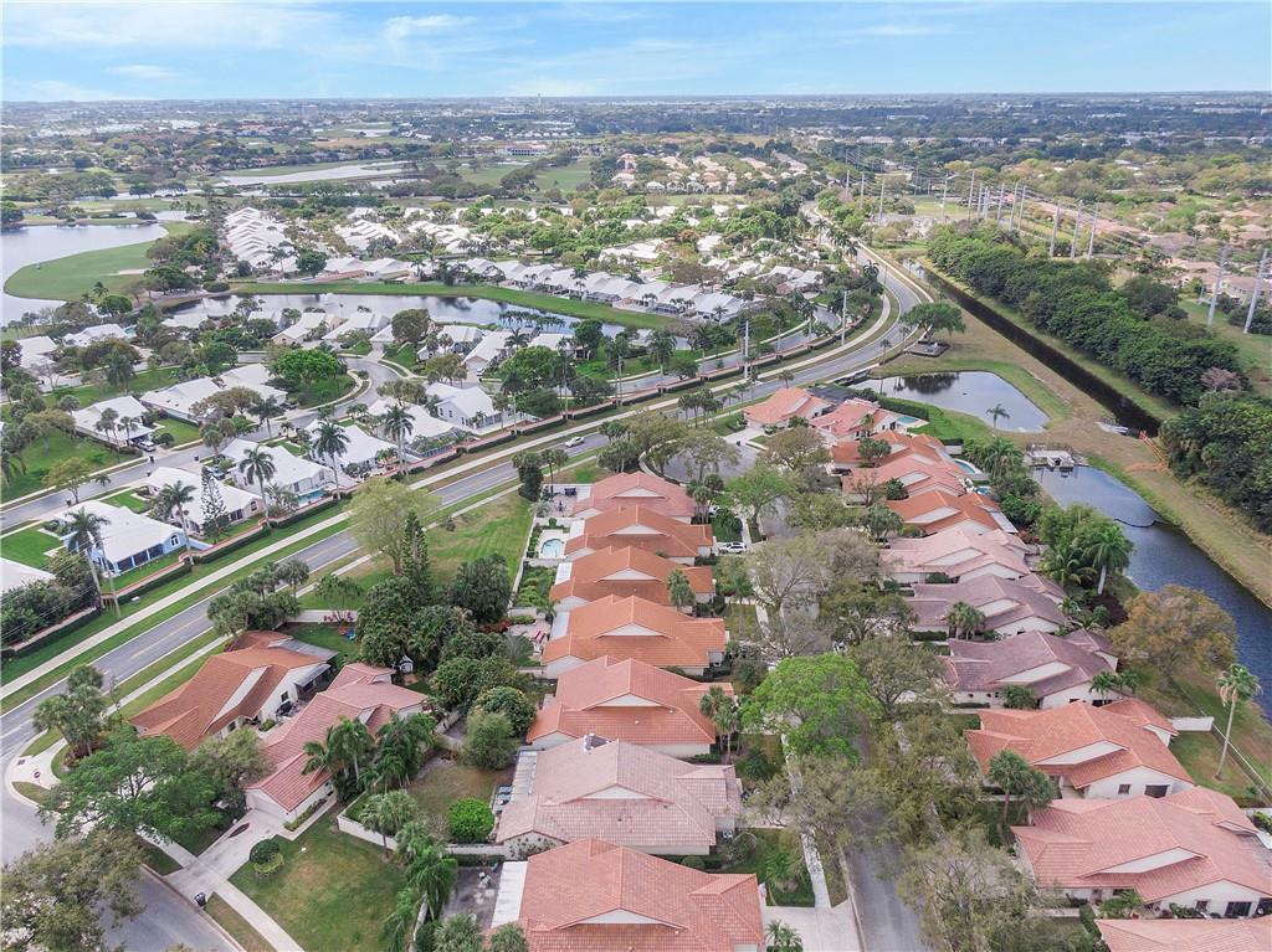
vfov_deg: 56.8
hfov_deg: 71.6
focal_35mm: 24
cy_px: 476
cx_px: 636
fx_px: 881
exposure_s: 1/1000
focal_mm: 4.39
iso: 100
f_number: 2.8
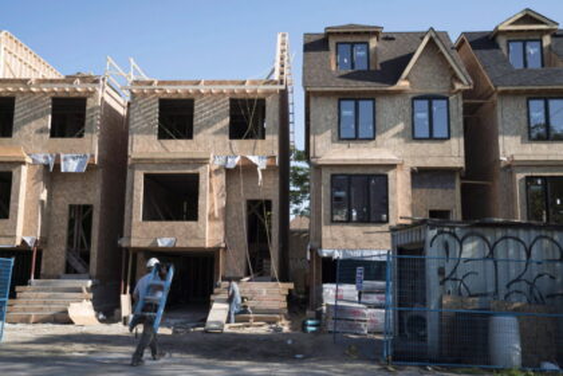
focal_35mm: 35
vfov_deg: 37.9
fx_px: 547
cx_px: 282
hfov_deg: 54.4
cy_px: 188
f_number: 4
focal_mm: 35
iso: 200
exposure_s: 1/1250
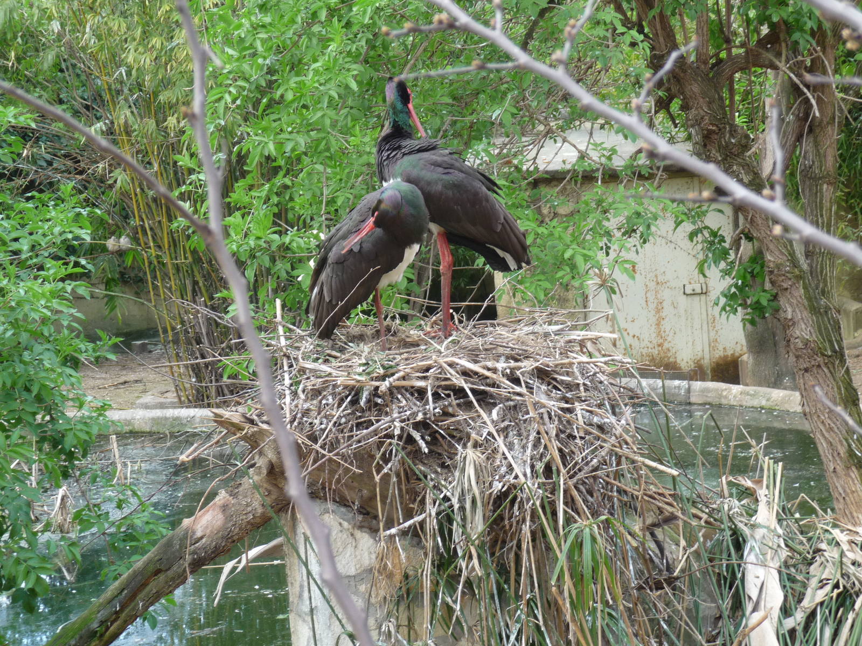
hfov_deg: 16.6
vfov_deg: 12.5
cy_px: 323
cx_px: 431
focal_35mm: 119
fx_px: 2963
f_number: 4.7
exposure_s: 1/50
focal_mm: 20.3
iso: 125
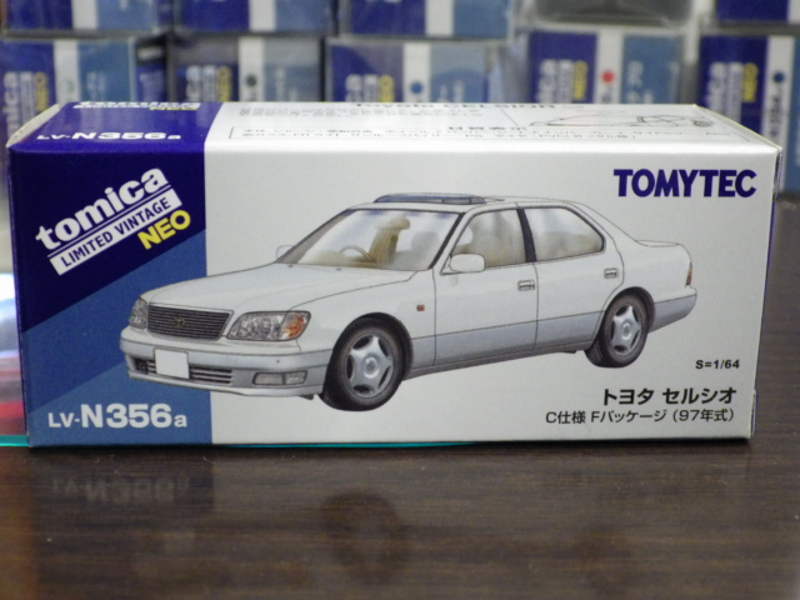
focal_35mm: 59
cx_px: 400
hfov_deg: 32.7
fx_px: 1364
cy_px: 300
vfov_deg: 24.8
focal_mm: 10.7
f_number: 4
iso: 800
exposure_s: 1/30
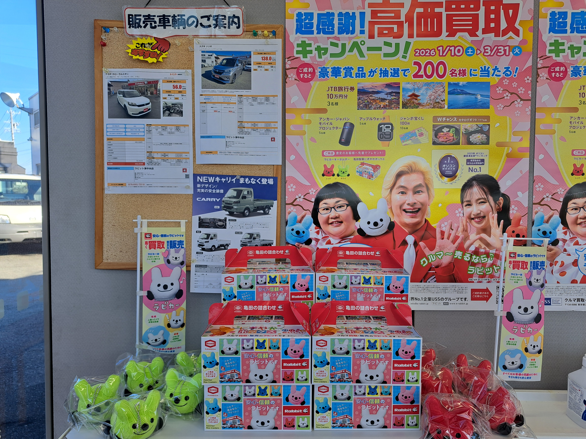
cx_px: 293
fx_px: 406
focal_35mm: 24
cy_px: 220
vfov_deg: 56.8
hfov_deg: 71.6
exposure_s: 1/143
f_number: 1.8
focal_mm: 5.23
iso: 50
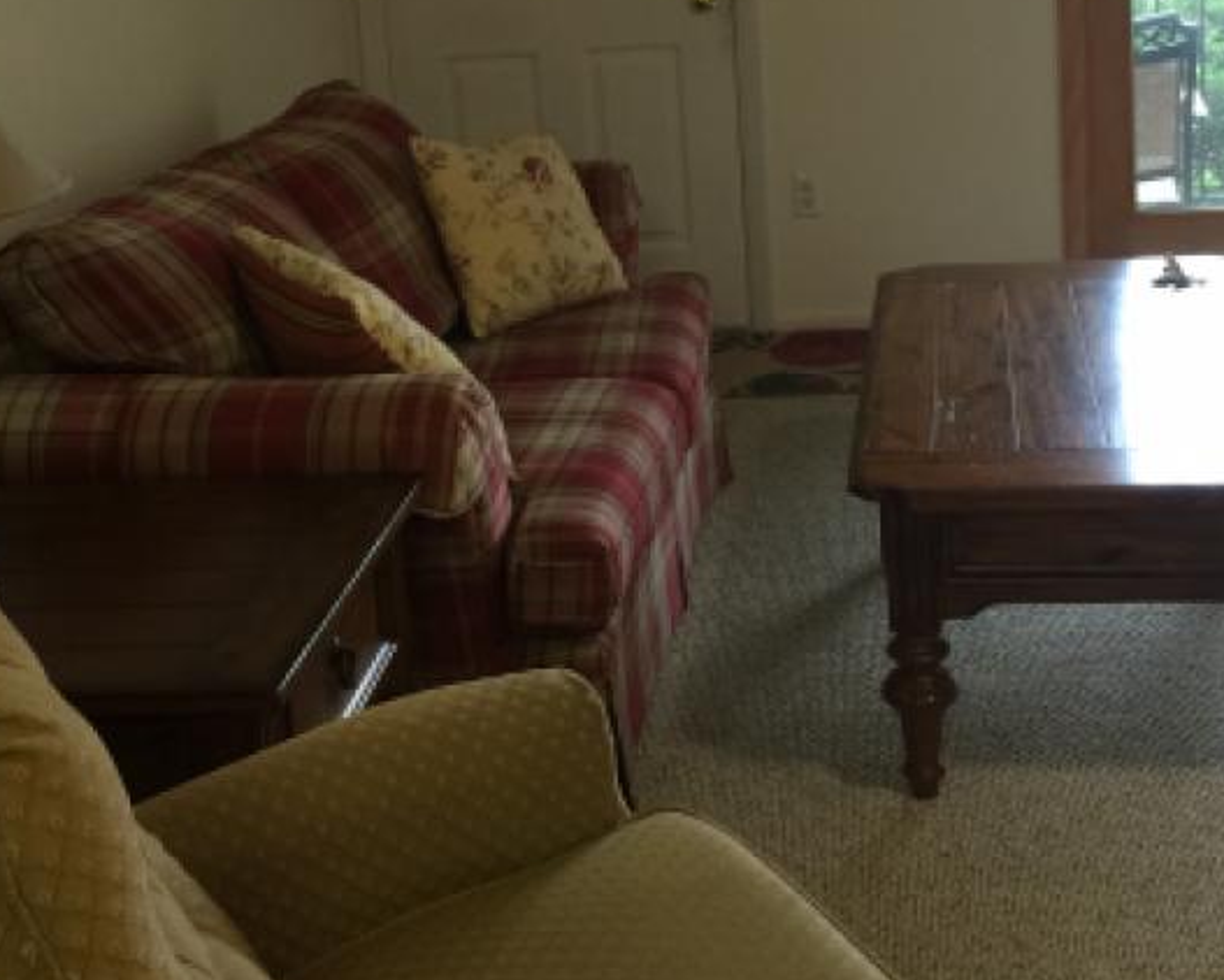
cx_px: 602
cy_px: 226
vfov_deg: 27.2
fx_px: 1993
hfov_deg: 34.1
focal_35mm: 55
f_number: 2.2
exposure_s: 1/15
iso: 64
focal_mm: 4.15
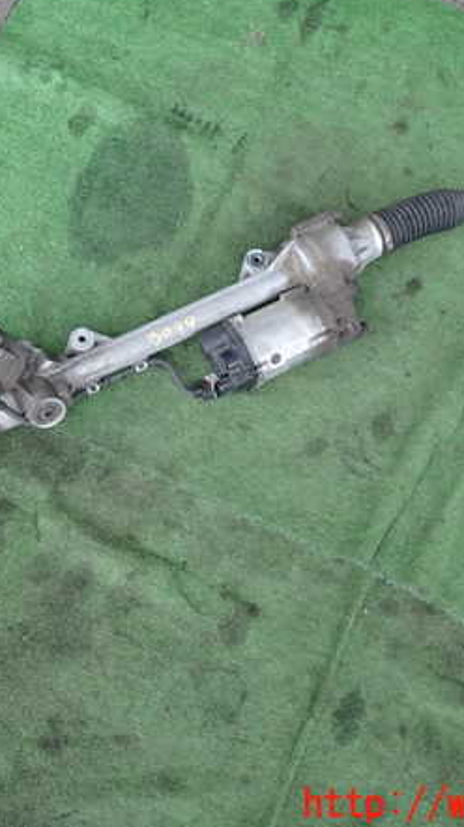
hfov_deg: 31.7
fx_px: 811
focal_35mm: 37
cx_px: 165
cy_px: 408
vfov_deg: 54.0
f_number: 2
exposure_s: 1/250
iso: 100
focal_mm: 4.5
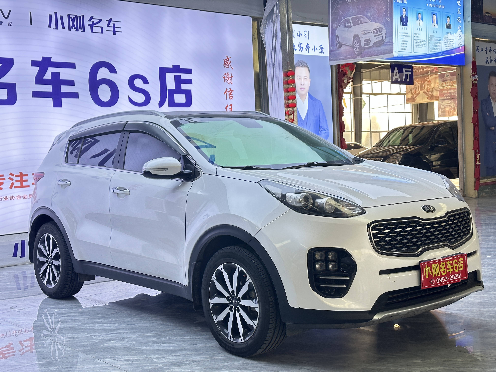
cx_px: 248
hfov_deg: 39.7
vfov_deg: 30.3
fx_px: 688
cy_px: 186
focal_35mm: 48
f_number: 1.78
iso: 100
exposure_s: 1/100
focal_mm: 6.86
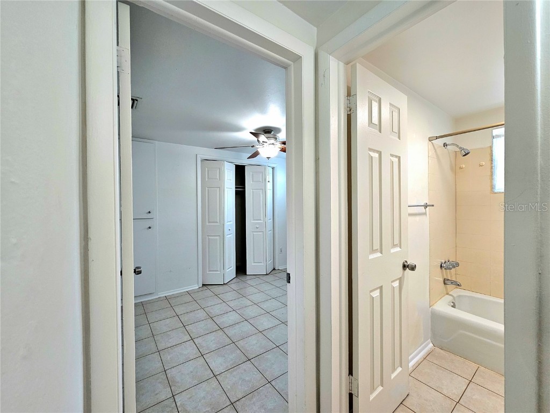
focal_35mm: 13
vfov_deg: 89.9
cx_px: 275
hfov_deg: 106.2
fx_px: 207
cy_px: 206
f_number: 2.2
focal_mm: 2.2
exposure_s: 1/60.2
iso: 125
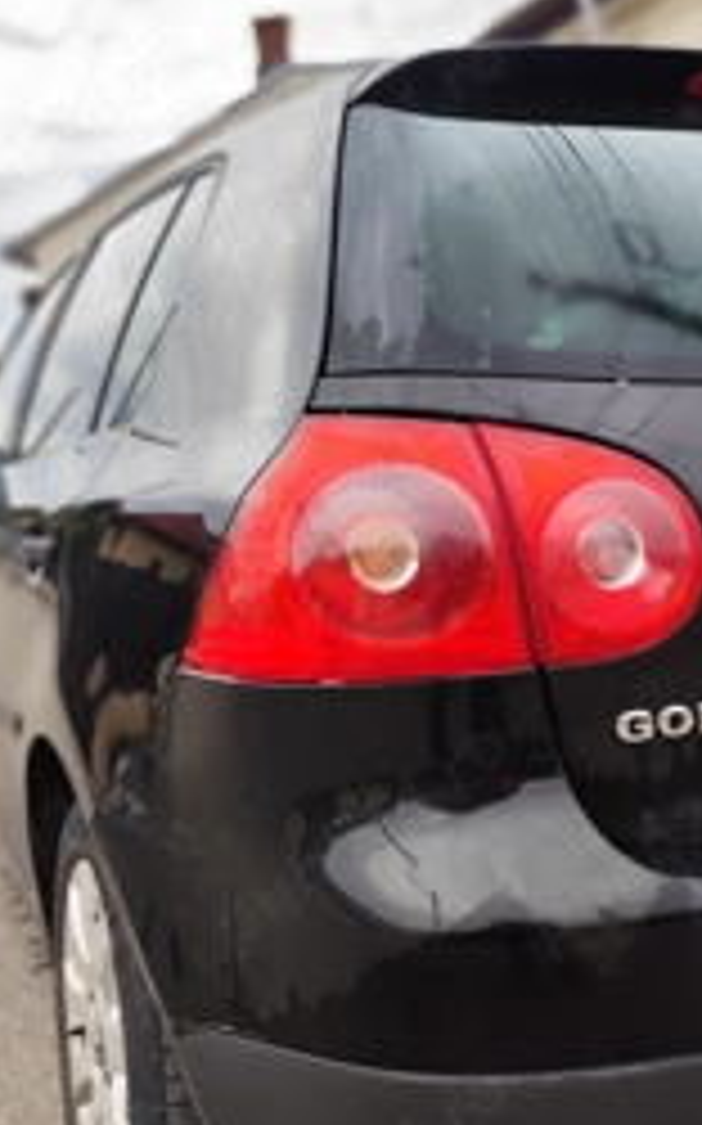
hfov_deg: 32.2
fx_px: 1195
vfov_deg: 50.4
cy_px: 567
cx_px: 518
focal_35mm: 39
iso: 50
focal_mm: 6.14
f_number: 1.65
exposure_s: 1/182
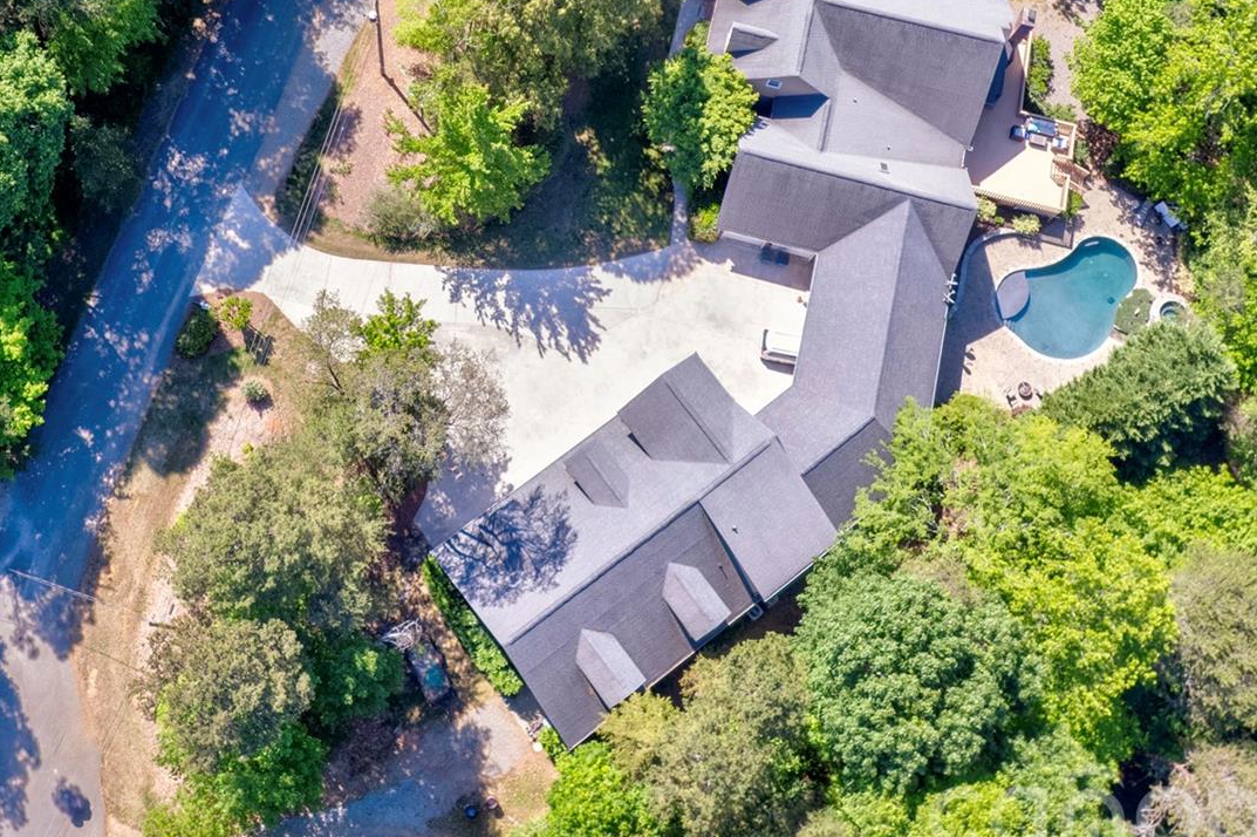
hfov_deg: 45.8
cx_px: 433
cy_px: 107
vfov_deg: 30.6
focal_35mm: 42
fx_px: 1466
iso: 100
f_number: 2.8
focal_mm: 8.4
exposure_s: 1/400
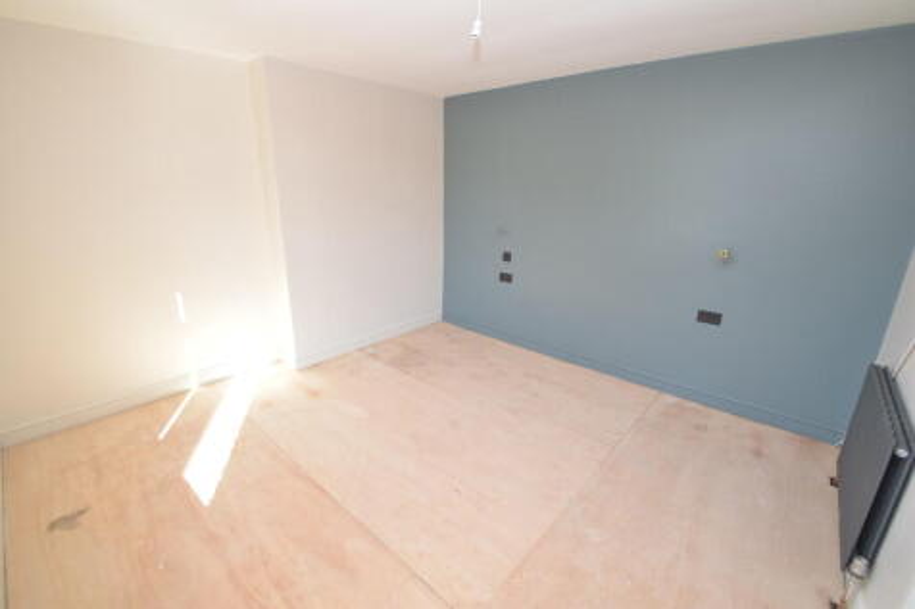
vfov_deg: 77.3
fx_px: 381
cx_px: 458
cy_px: 304
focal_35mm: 15
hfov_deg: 100.4
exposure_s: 1/80
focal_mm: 10
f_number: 6.3
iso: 800
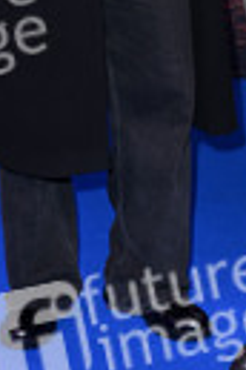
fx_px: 1332
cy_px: -106
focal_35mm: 130
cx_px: 212
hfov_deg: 10.5
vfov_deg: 15.1
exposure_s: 1/250
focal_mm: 42
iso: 640
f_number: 5.6
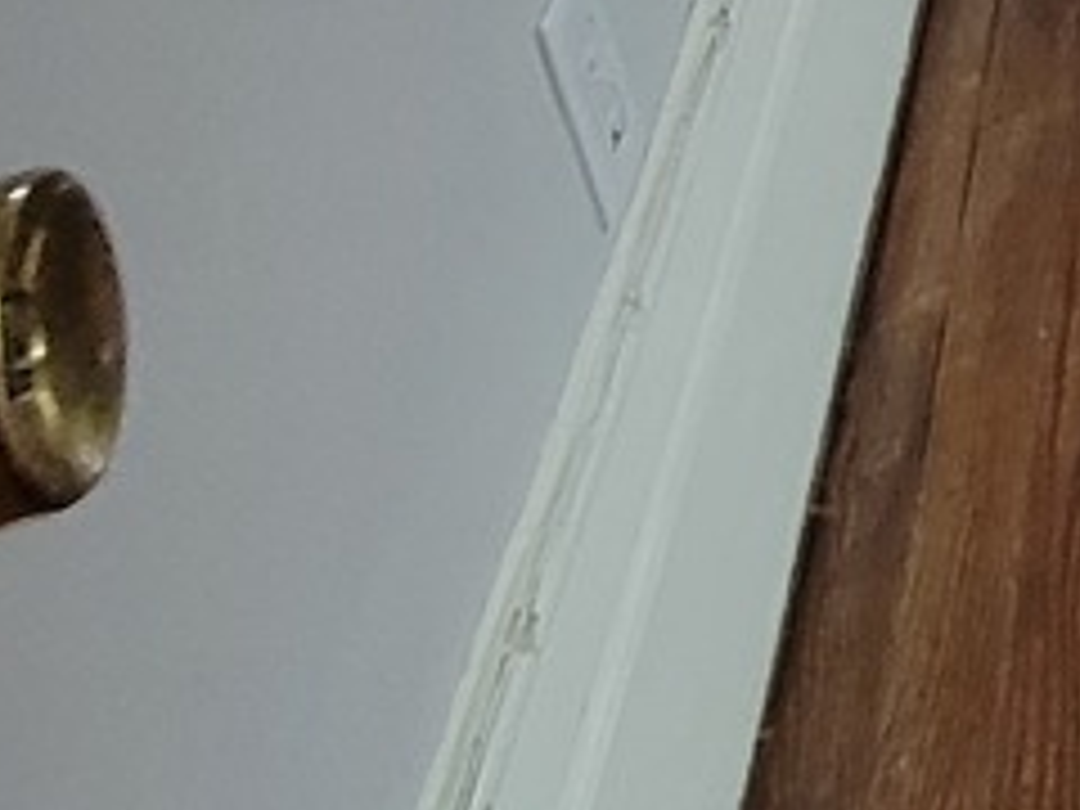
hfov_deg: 11.8
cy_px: -1220
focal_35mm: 78
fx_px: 2434
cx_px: 3186
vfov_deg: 13.2
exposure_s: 1/60
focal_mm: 2.2
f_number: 2.2
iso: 250
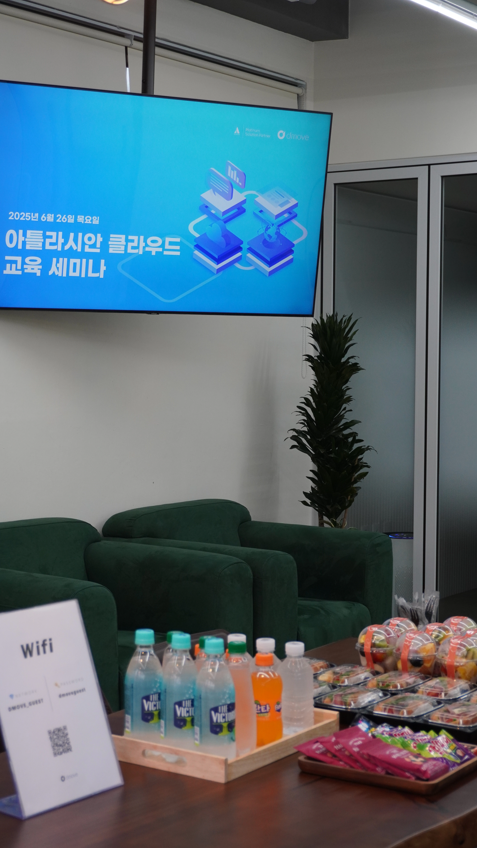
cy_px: 425
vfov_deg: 33.3
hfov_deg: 19.1
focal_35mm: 63
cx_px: 225
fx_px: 1417
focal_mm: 40
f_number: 5.6
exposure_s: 1/80
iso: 640
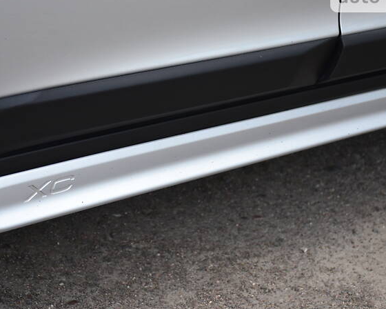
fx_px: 1493
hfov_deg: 14.7
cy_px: 158
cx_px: 164
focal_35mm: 131
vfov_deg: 11.8
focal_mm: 65
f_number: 4.2
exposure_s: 1/160
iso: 200
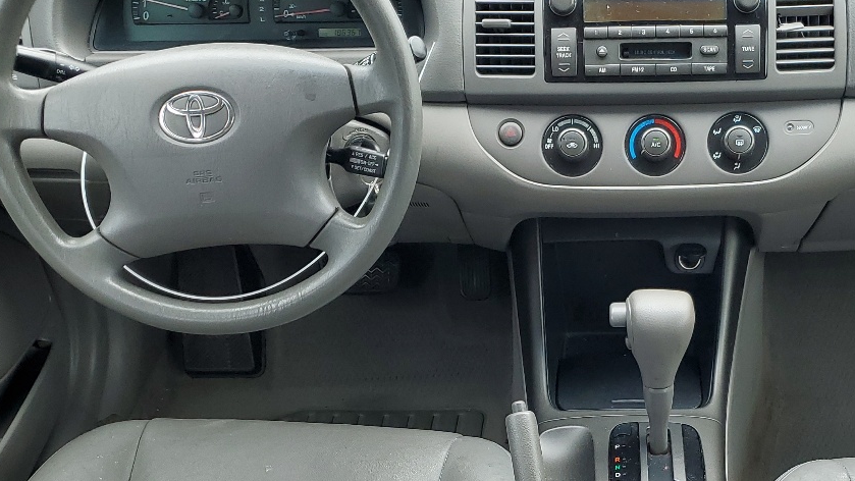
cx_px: 605
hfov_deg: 37.8
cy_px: 477
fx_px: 1224
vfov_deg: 21.5
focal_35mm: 54
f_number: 1.5
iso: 50
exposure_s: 1/250
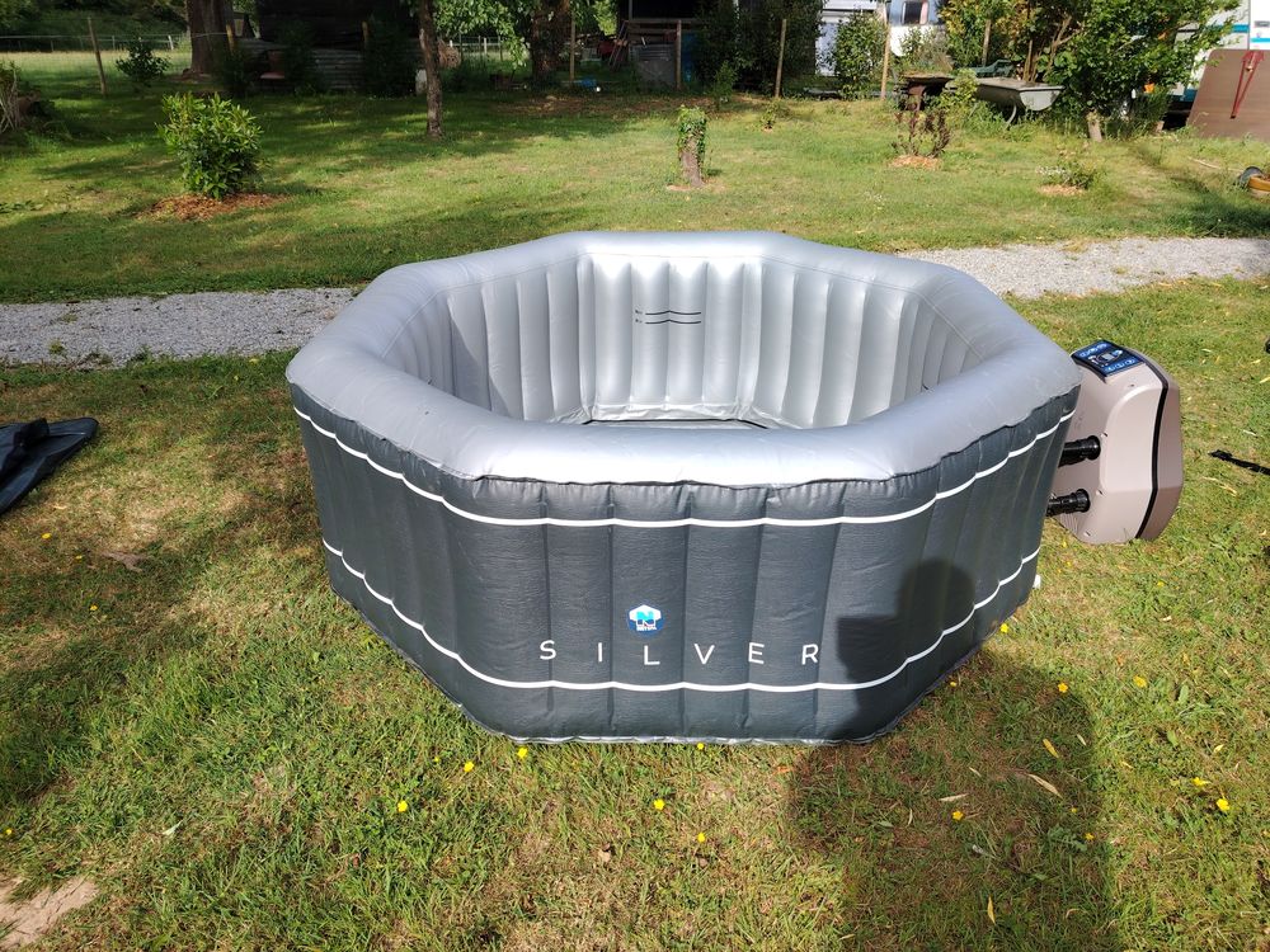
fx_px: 881
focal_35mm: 24
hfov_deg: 71.6
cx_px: 635
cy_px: 476
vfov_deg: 56.8
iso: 100
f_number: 1.75
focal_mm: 5.25
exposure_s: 1/340
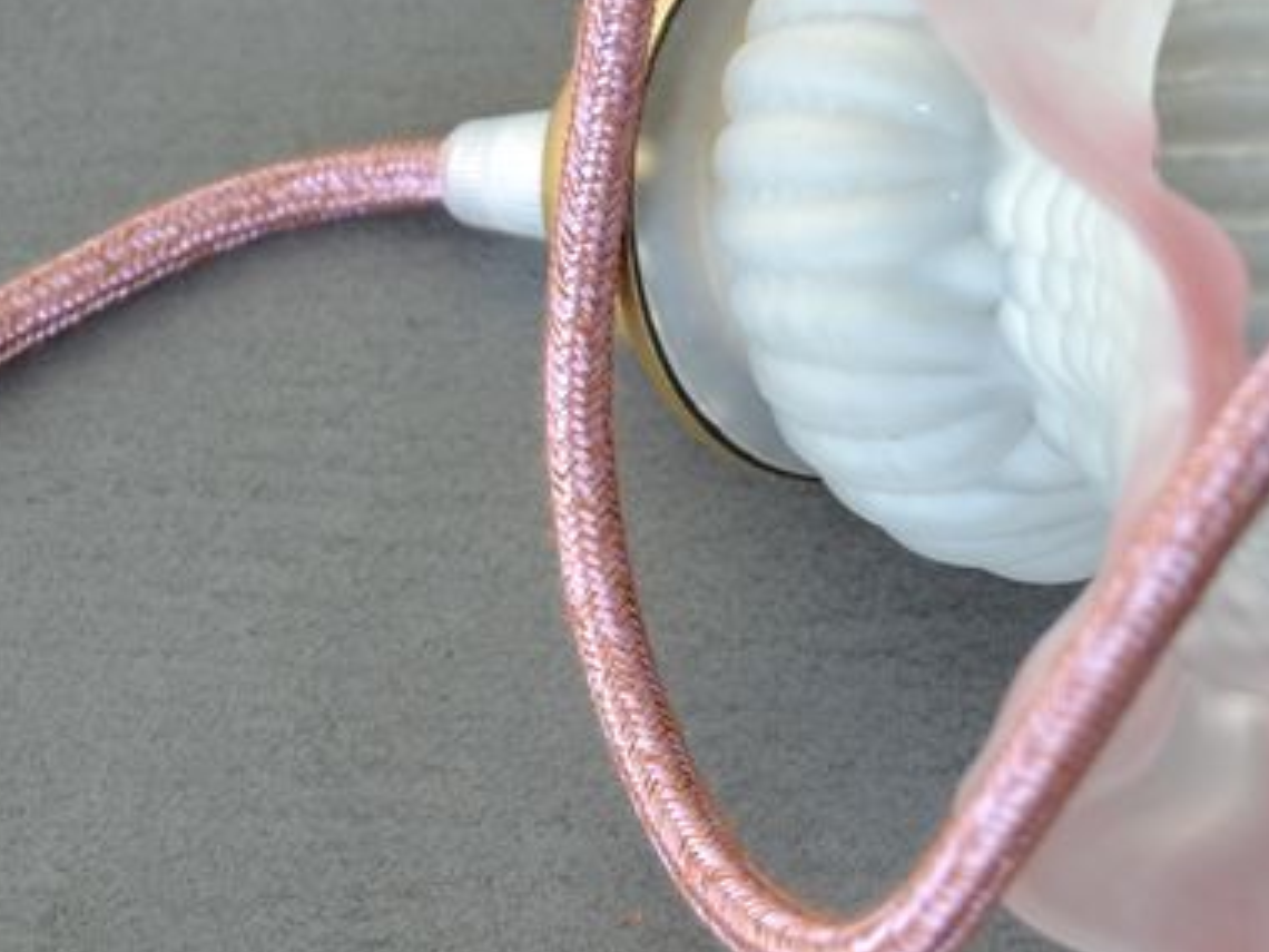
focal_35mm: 123
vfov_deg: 12.0
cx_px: 1216
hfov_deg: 15.8
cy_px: 364
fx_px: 4509
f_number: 4.5
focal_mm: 30
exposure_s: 1/80
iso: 400
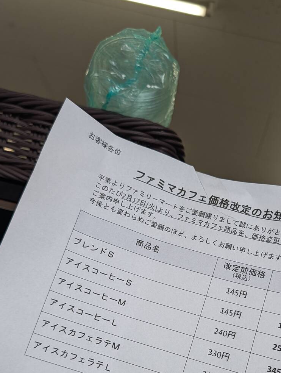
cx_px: 189
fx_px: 421
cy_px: 283
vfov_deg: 46.0
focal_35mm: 39
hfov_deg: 36.5
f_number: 1.68
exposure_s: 1/512
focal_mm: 6.9
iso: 69
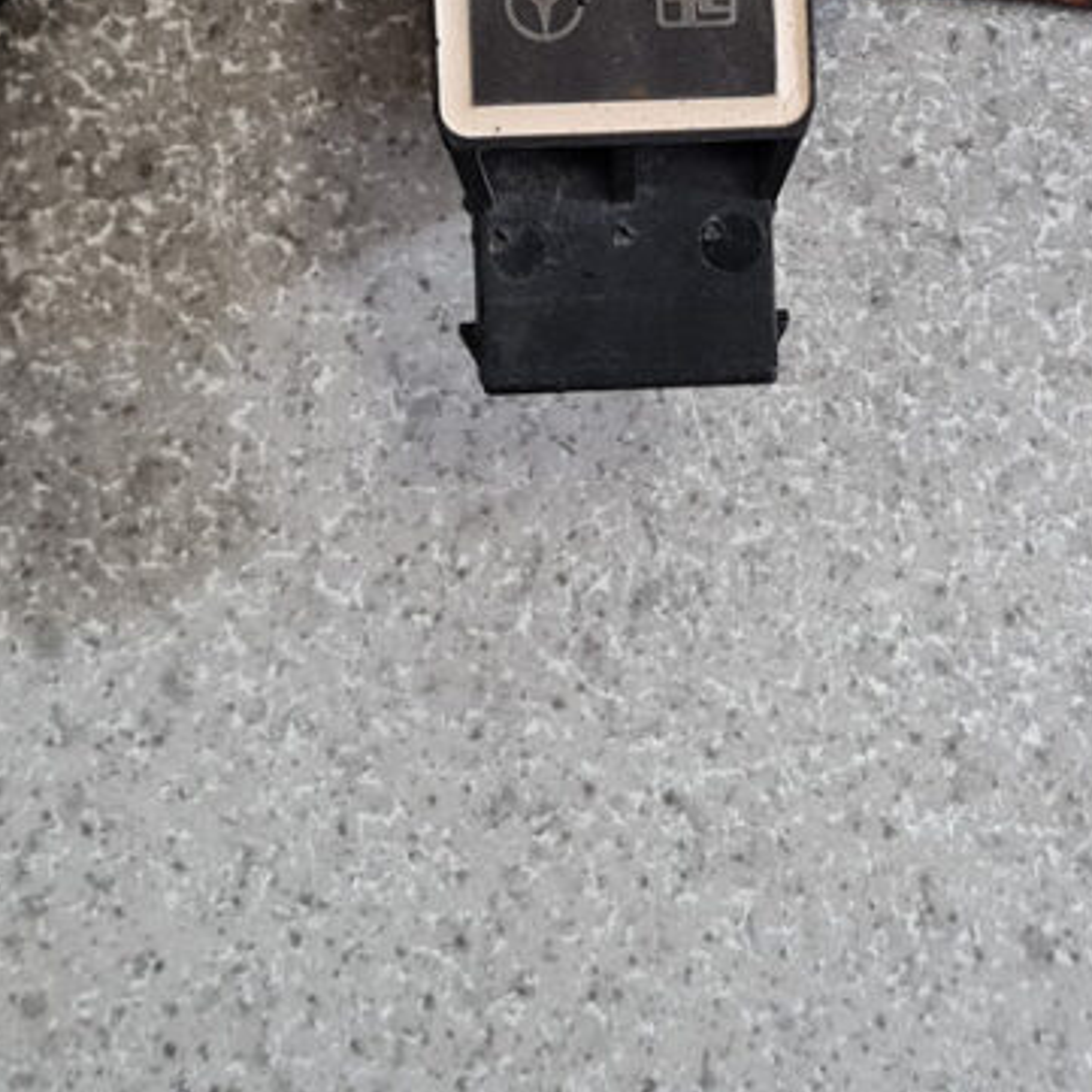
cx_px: 569
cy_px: -3
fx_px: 3176
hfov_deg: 19.5
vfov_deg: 19.0
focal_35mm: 89
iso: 80
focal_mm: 5.4
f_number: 1.8
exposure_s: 1/100
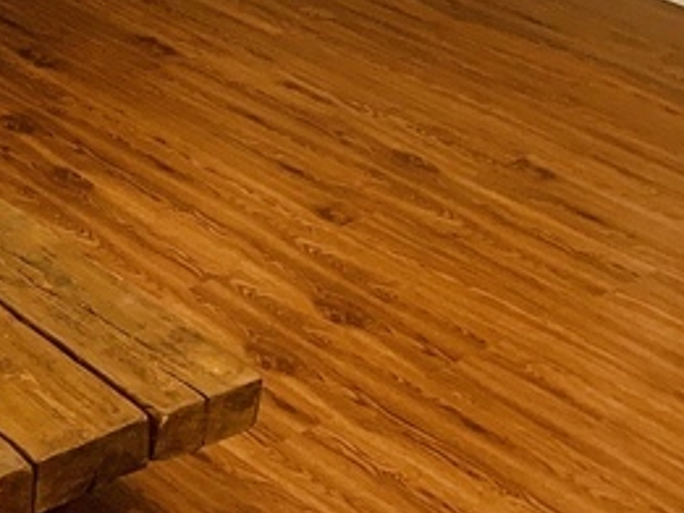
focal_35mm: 102
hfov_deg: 18.2
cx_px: -160
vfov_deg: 14.0
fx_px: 2016
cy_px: -131
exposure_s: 1/50
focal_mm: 4.25
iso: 100
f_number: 1.8
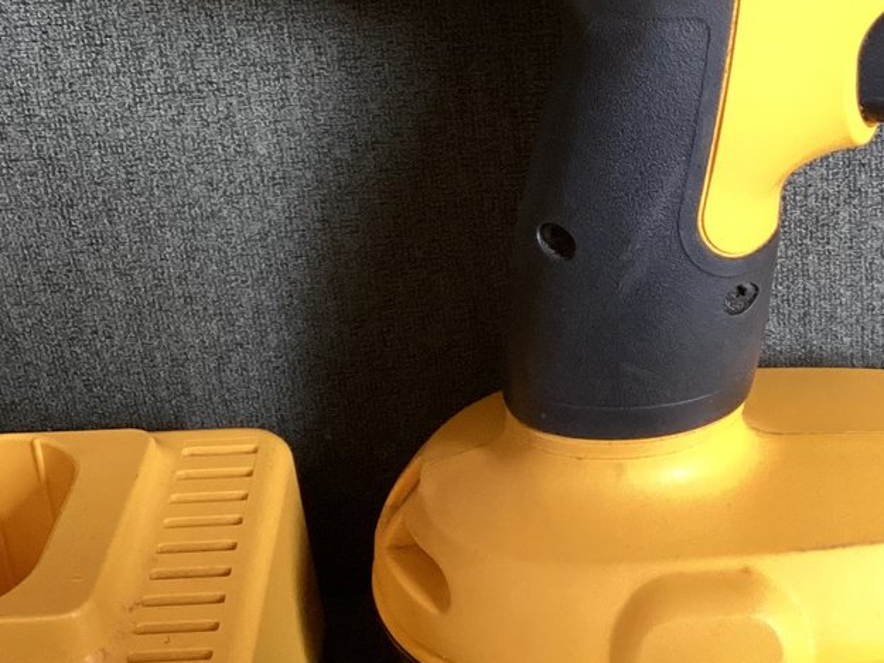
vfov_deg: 19.6
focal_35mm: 75
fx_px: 1916
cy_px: 214
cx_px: 697
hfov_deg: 25.6
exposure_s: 1/60
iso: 160
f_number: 2.4
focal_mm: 3.3
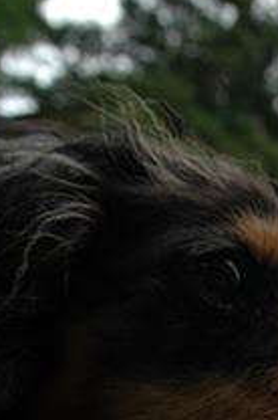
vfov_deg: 24.2
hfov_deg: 16.3
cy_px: 458
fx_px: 913
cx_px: 371
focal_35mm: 79
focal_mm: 17
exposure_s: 1/160
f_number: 6.3
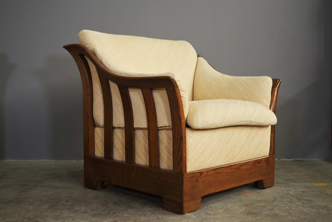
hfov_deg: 42.7
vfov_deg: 29.2
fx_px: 424
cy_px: 111
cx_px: 166
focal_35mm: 46
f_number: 4
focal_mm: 30.63
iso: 400
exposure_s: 1/60
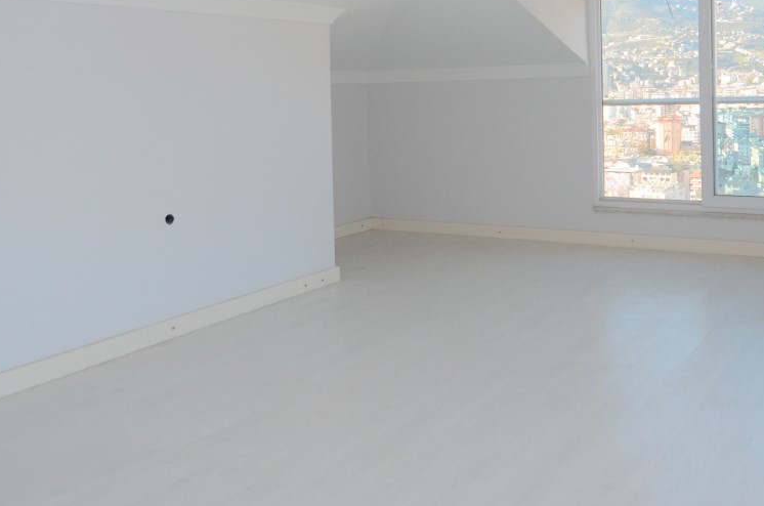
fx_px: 764
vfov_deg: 35.8
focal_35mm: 36
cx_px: 525
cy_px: 128
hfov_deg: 51.8
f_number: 2.8
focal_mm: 11
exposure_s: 1/500
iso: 500
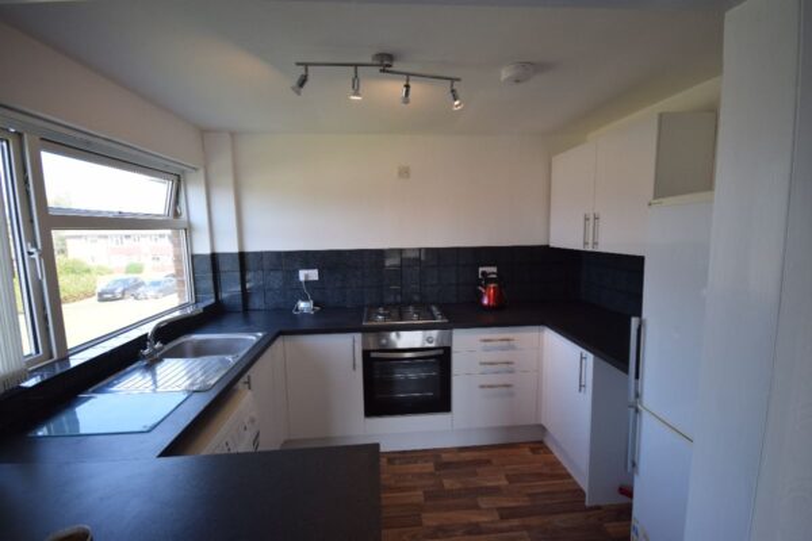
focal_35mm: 15
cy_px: 270
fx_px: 338
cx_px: 406
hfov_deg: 100.4
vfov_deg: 77.3
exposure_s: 1/160
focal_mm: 10
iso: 400
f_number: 6.3
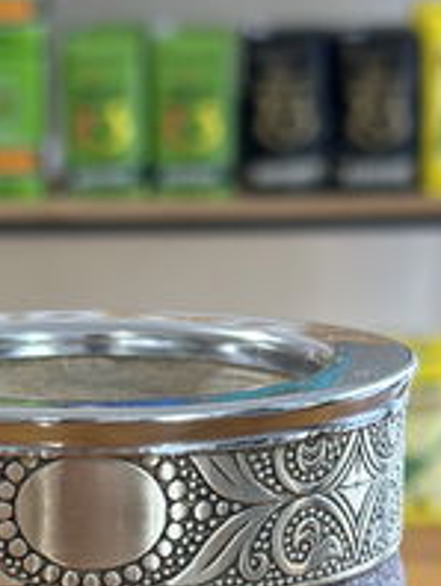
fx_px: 2187
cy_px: 679
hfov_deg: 11.5
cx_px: 92
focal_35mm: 129
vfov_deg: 14.8
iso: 200
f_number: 1.78
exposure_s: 1/60
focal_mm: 6.86
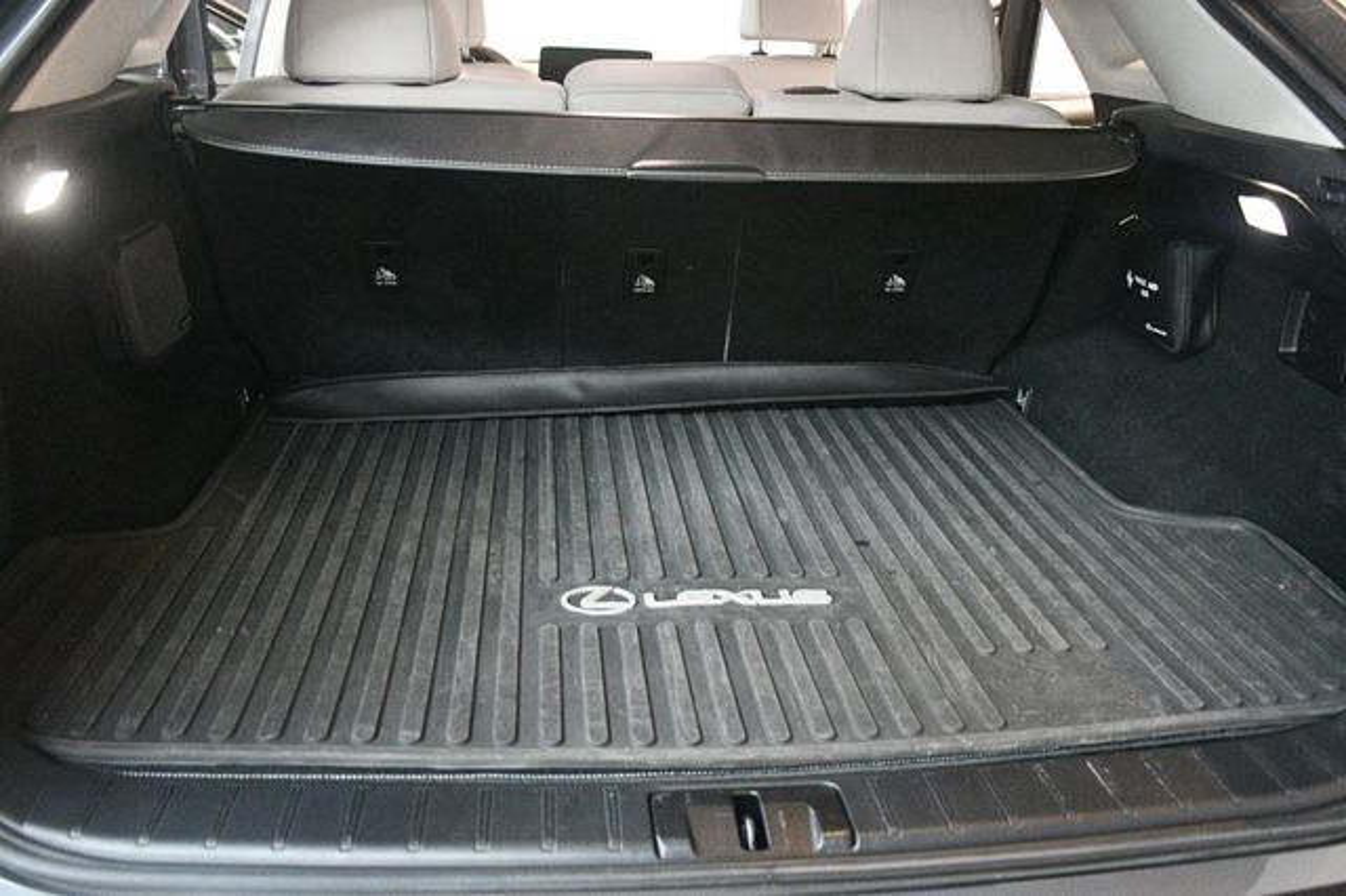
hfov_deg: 62.0
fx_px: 1121
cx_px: 673
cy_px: 448
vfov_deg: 43.6
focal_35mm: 30
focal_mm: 20
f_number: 3.5
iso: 8000
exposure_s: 1/60
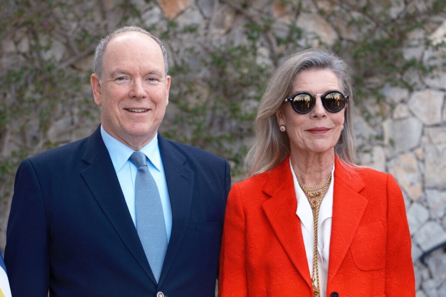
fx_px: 1684
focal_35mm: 136
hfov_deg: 15.1
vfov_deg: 10.1
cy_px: 148
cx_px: 223
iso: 500
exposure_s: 1/180
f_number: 5
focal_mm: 90.4
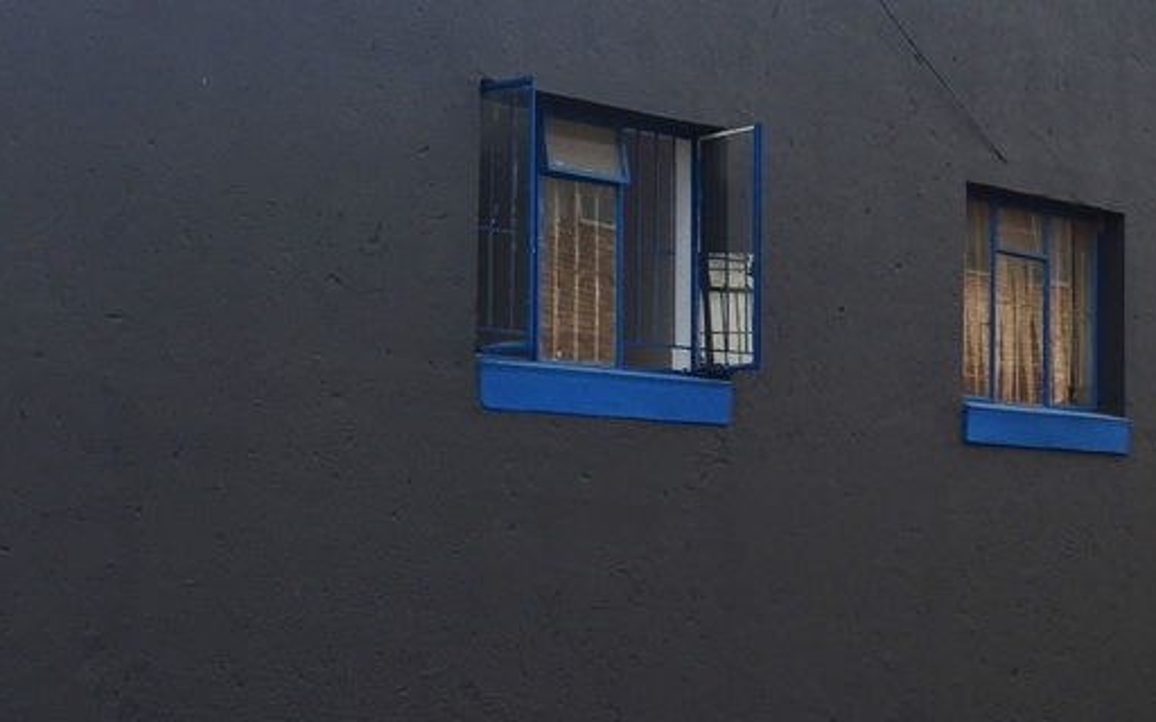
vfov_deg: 18.1
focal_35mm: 72
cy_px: 438
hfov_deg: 27.1
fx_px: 2268
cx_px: 1133
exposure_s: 1/1319
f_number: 2.2
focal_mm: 4.15
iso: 32
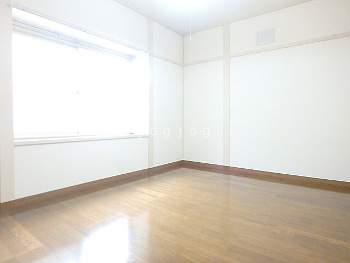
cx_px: 175
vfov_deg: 63.4
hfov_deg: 79.0
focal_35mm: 21
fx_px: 212
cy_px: 132
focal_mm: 3.7
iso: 800
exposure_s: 1/30
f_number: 3.5
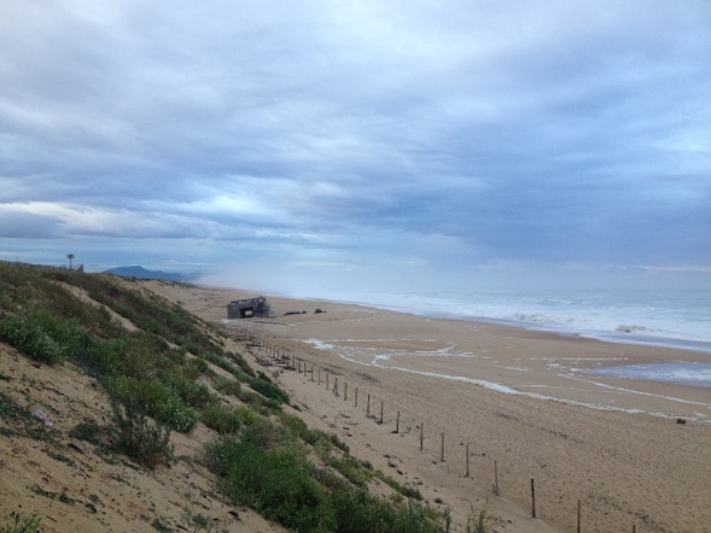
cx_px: 356
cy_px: 266
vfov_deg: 40.7
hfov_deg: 52.6
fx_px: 719
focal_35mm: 35
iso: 50
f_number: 2.4
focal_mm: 4.28
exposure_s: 1/60
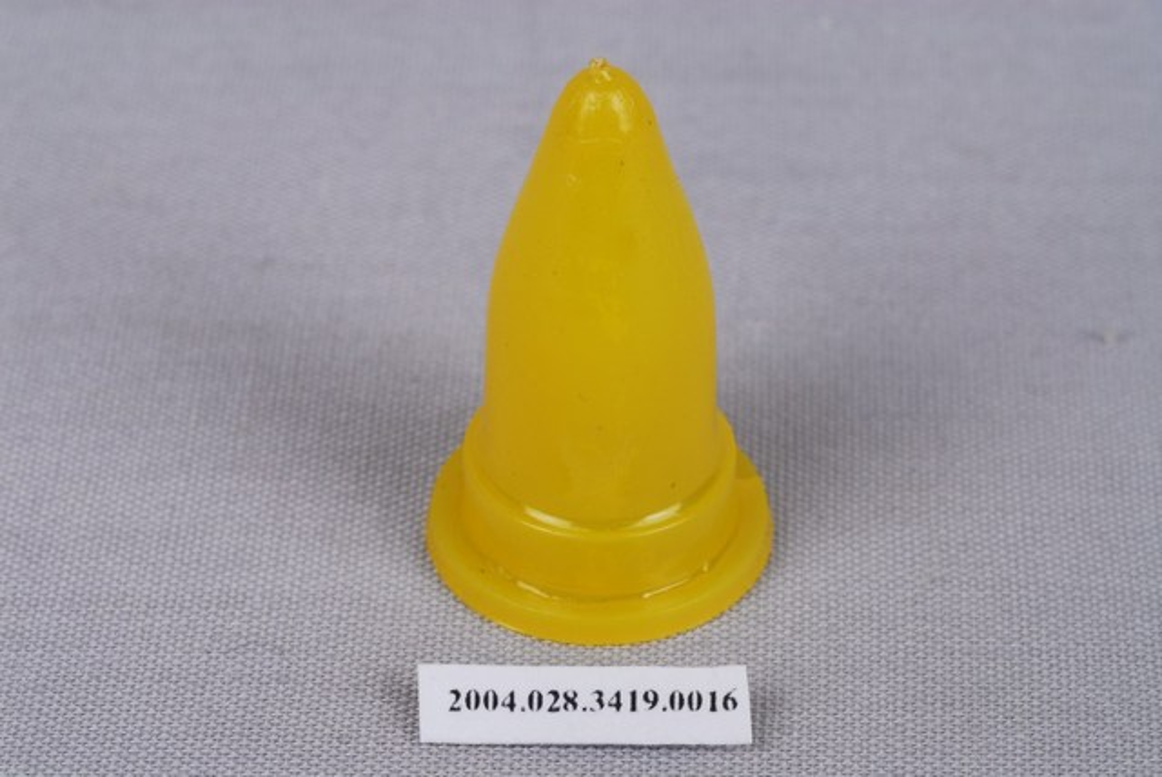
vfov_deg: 15.2
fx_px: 2908
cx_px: 581
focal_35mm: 90
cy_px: 388
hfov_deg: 22.6
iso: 100
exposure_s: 1/60
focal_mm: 60
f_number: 32
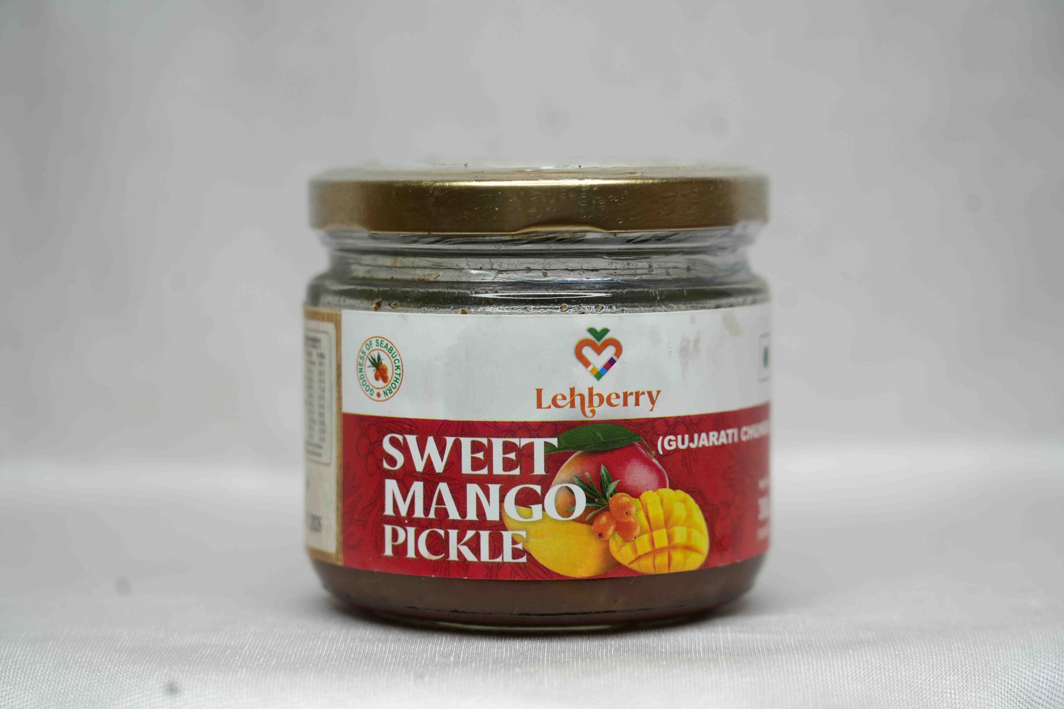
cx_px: 532
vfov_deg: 13.8
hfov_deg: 20.6
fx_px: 2926
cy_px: 354
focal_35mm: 99
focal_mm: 99
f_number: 5
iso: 250
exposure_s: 1/80
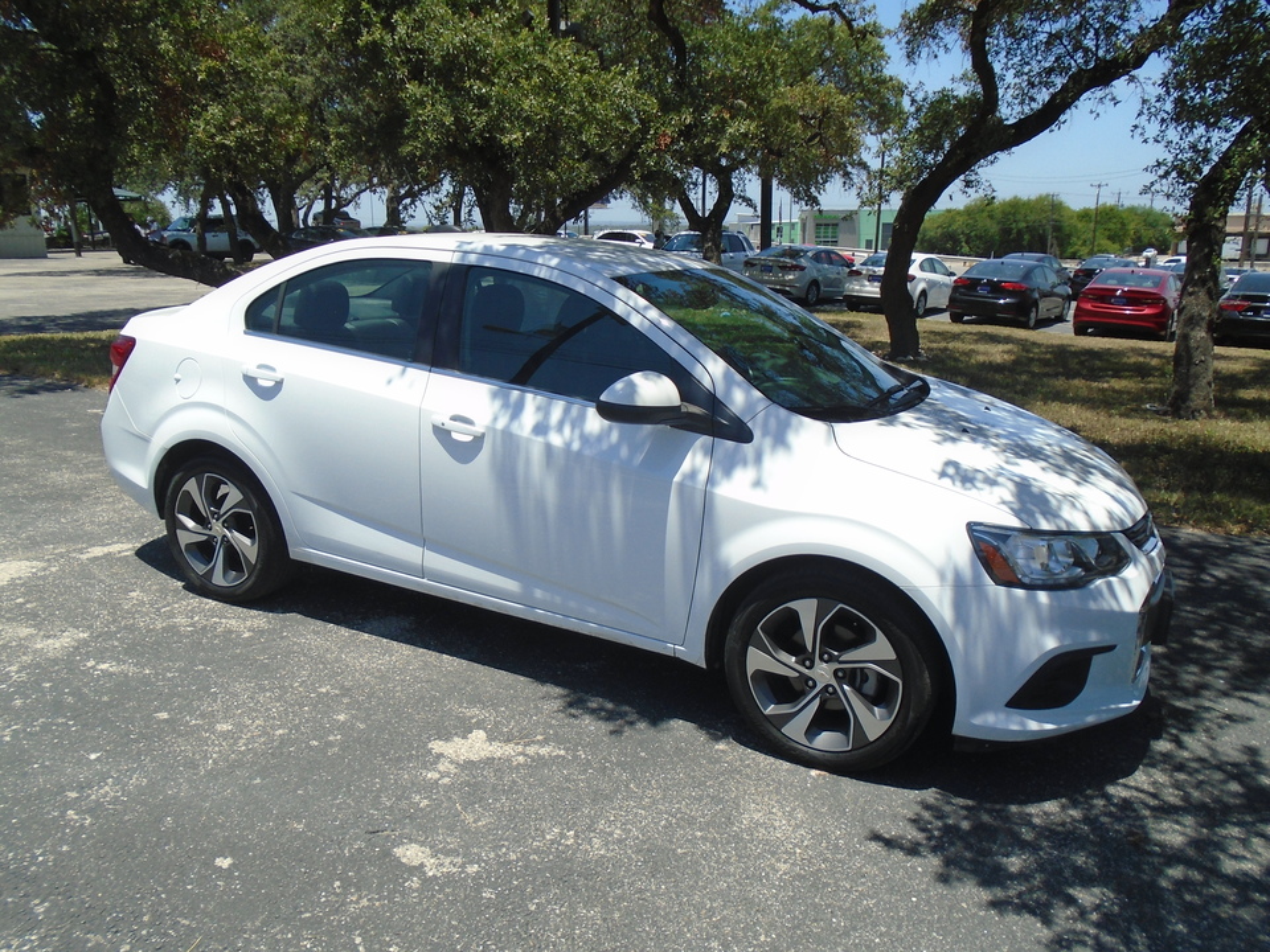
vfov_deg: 53.1
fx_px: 954
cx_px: 635
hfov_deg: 67.3
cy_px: 476
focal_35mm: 26
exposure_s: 1/200
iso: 100
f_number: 8
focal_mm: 4.6
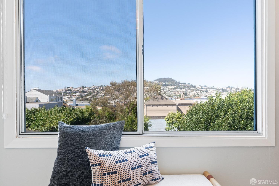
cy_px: 93
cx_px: 140
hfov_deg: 78.6
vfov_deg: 57.2
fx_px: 170
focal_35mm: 22
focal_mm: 22
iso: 640
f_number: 9
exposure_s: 1/30
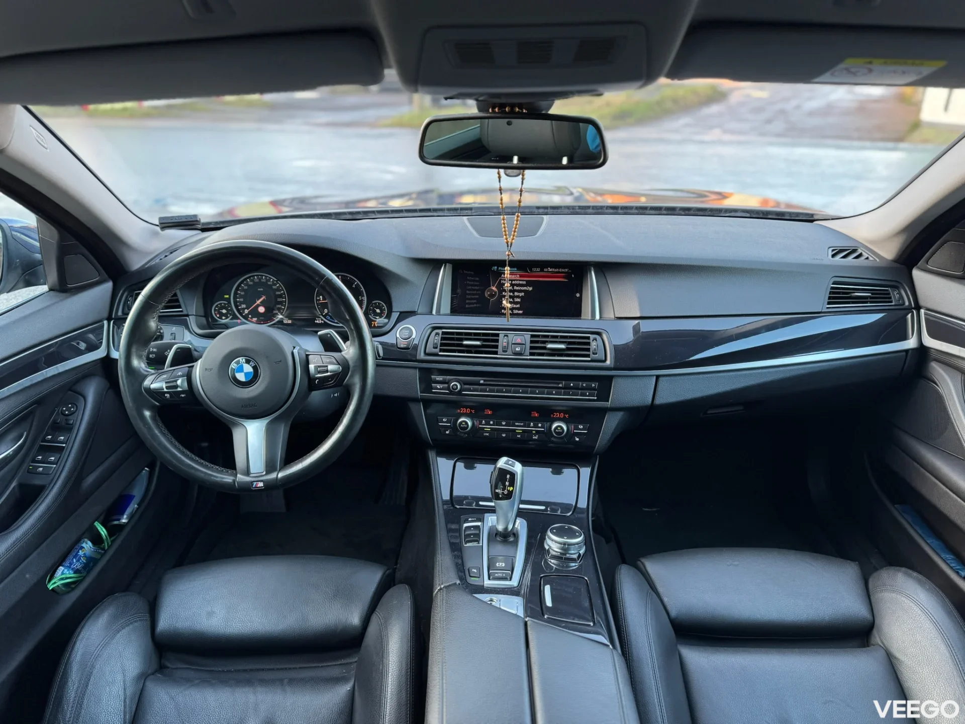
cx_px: 482
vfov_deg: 56.8
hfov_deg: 71.6
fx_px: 669
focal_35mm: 24
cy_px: 362
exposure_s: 1/73
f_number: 1.78
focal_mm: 6.76
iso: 100
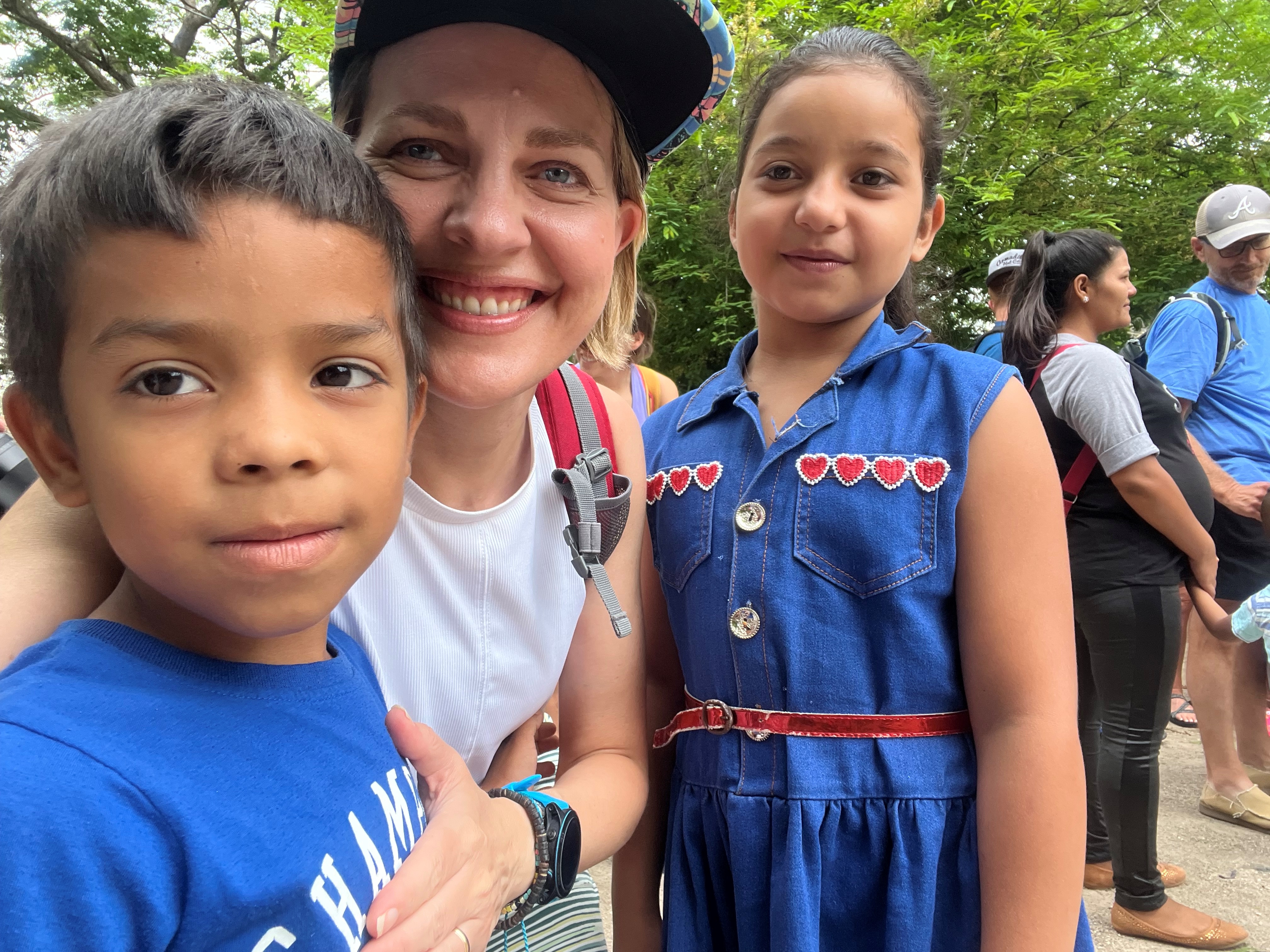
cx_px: 635
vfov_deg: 58.9
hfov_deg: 73.9
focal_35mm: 23
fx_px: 844
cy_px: 476
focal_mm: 2.71
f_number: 2.2
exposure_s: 1/121
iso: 64
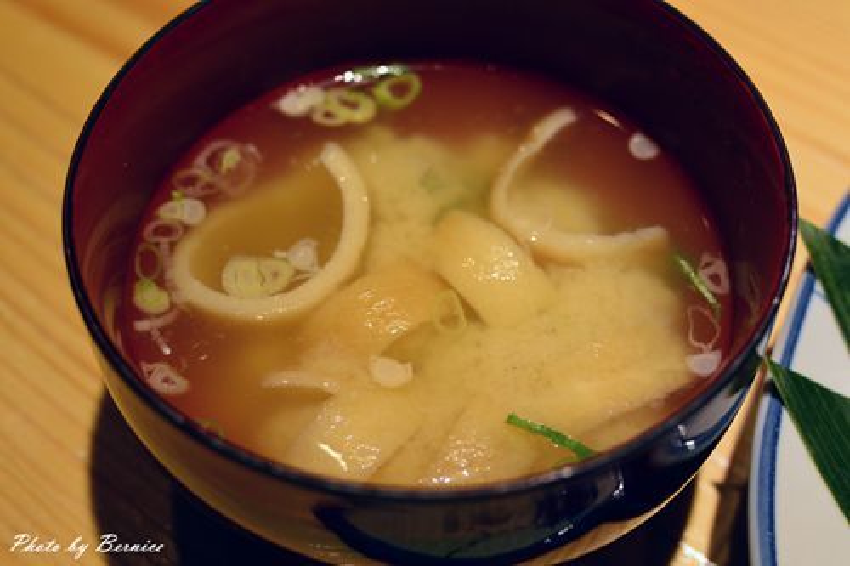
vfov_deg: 27.5
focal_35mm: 49
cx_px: 425
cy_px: 283
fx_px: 1156
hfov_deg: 40.4
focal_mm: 18.5
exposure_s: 1/500
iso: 200
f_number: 2.8
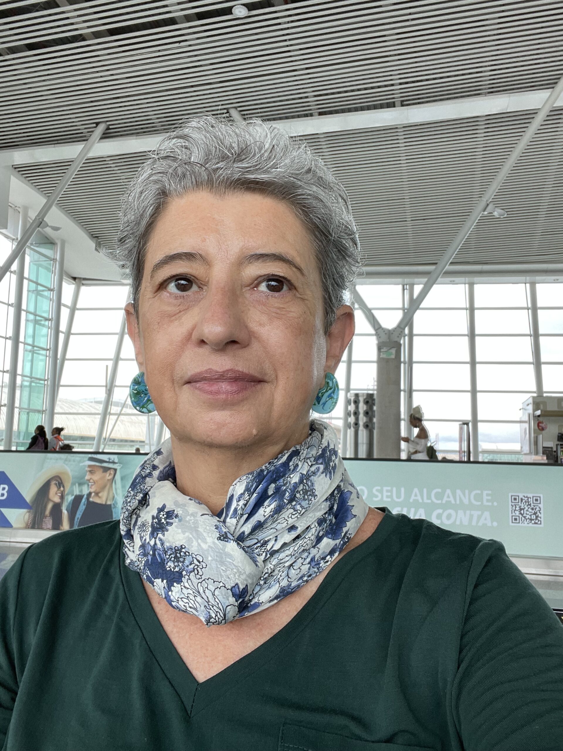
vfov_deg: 60.0
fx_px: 651
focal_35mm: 30
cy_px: 376
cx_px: 282
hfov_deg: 46.8
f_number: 2.2
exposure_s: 1/121
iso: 40
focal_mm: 2.71
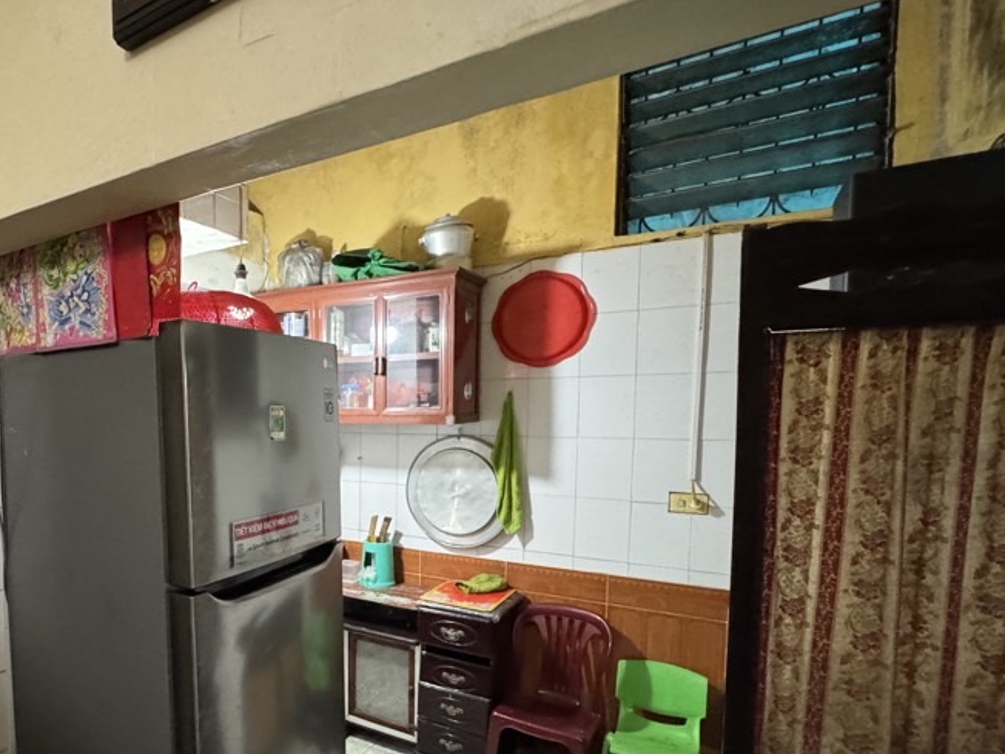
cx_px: 256
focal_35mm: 22
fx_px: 639
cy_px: 459
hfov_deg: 71.4
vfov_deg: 60.5
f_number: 2.2
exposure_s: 1/50
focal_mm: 2.22
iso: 1000
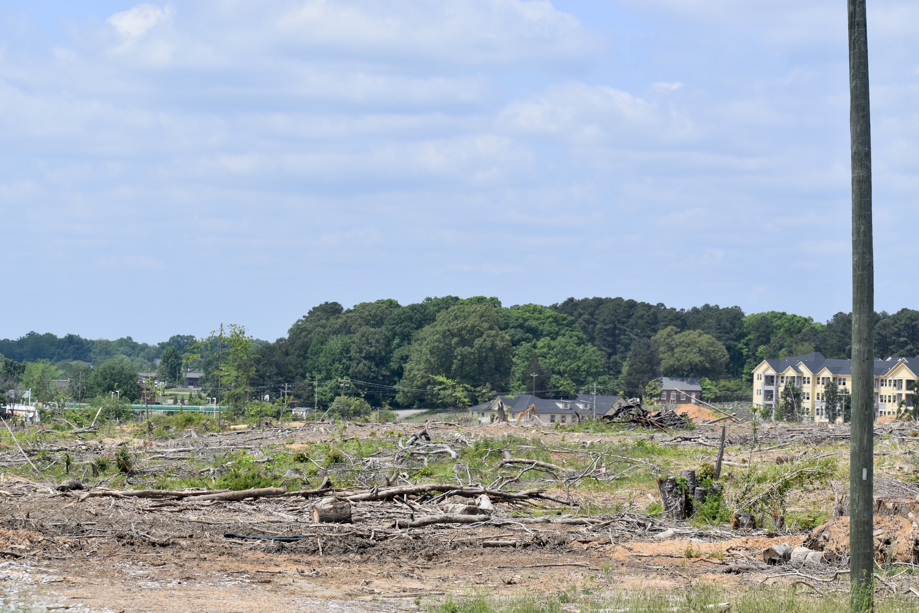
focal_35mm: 105
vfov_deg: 13.0
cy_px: 306
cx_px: 460
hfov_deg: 19.5
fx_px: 2680
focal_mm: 70
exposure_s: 1/800
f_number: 7.1
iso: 200
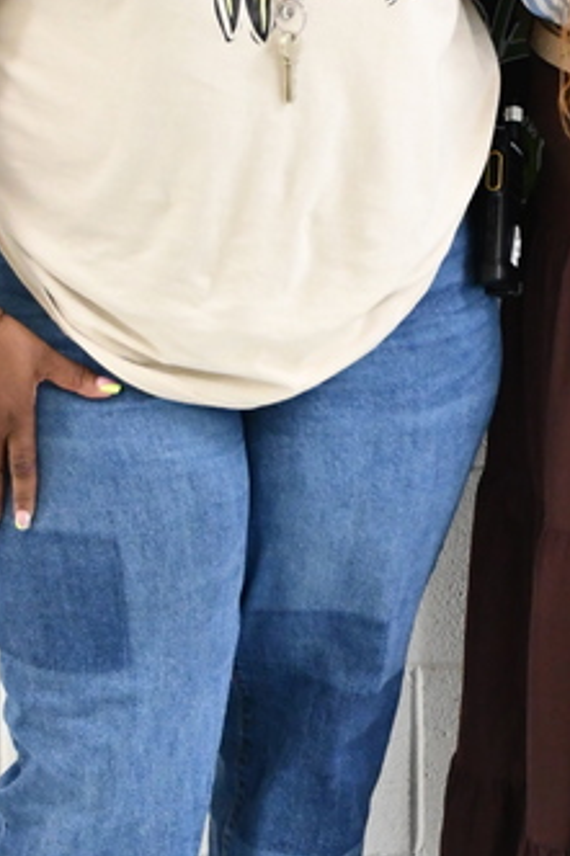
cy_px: 250
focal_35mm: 139
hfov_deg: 9.8
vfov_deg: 14.7
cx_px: 442
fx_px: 3304
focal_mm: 30
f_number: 4
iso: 3200
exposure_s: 1/100
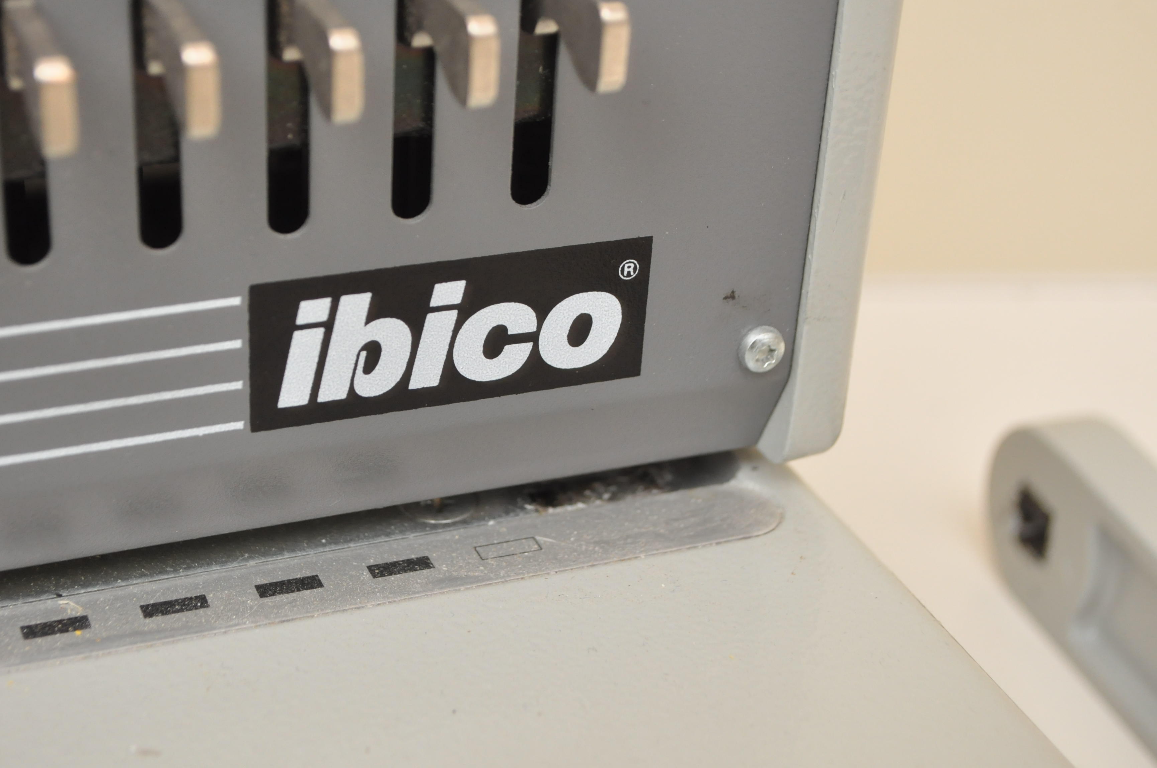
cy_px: 364
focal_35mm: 67
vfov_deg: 20.3
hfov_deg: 30.0
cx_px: 444
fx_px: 2151
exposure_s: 1/15
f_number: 6.3
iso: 800
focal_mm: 36
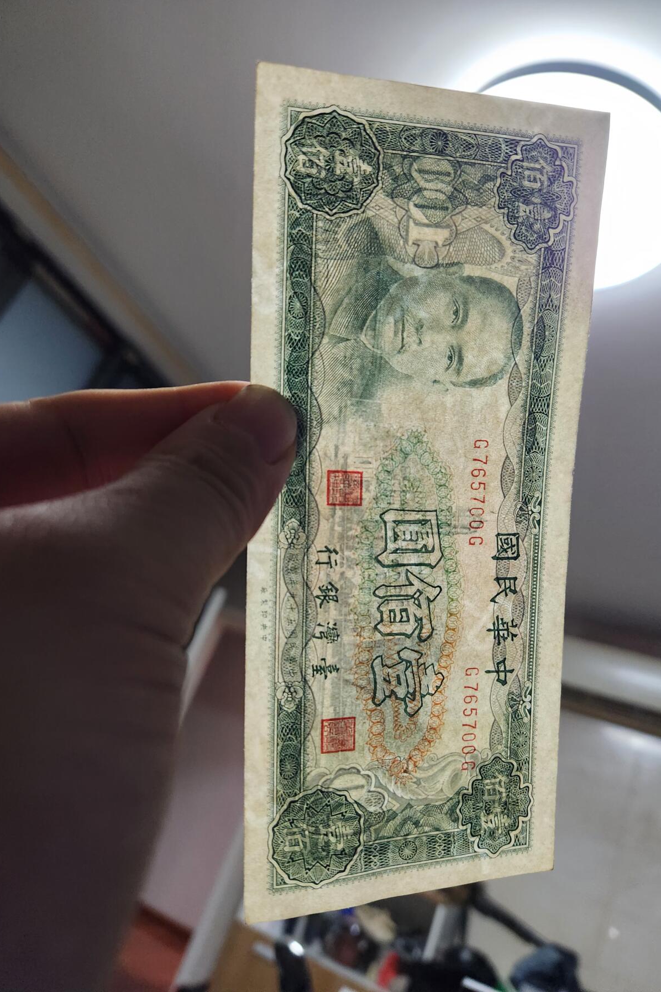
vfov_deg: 73.7
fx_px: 661
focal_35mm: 24
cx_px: 366
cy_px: 495
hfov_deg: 53.0
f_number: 1.8
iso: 1000
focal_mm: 5.4
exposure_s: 1/100
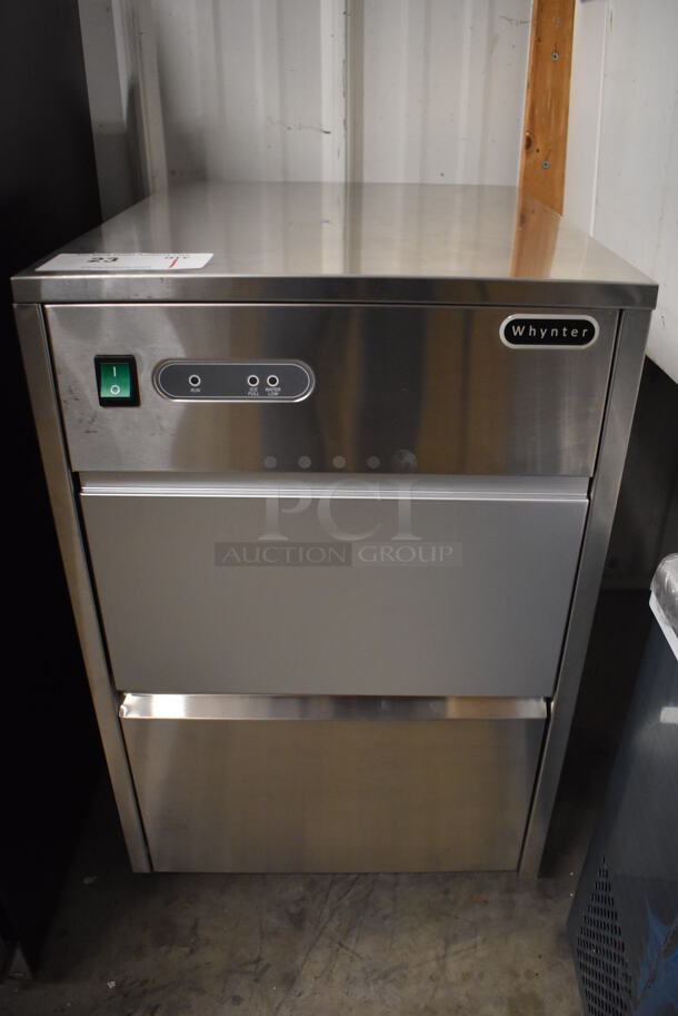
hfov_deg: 48.0
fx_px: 762
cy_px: 508
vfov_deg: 67.3
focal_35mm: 27
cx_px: 339
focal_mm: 18
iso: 2500
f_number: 3.5
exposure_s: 1/125
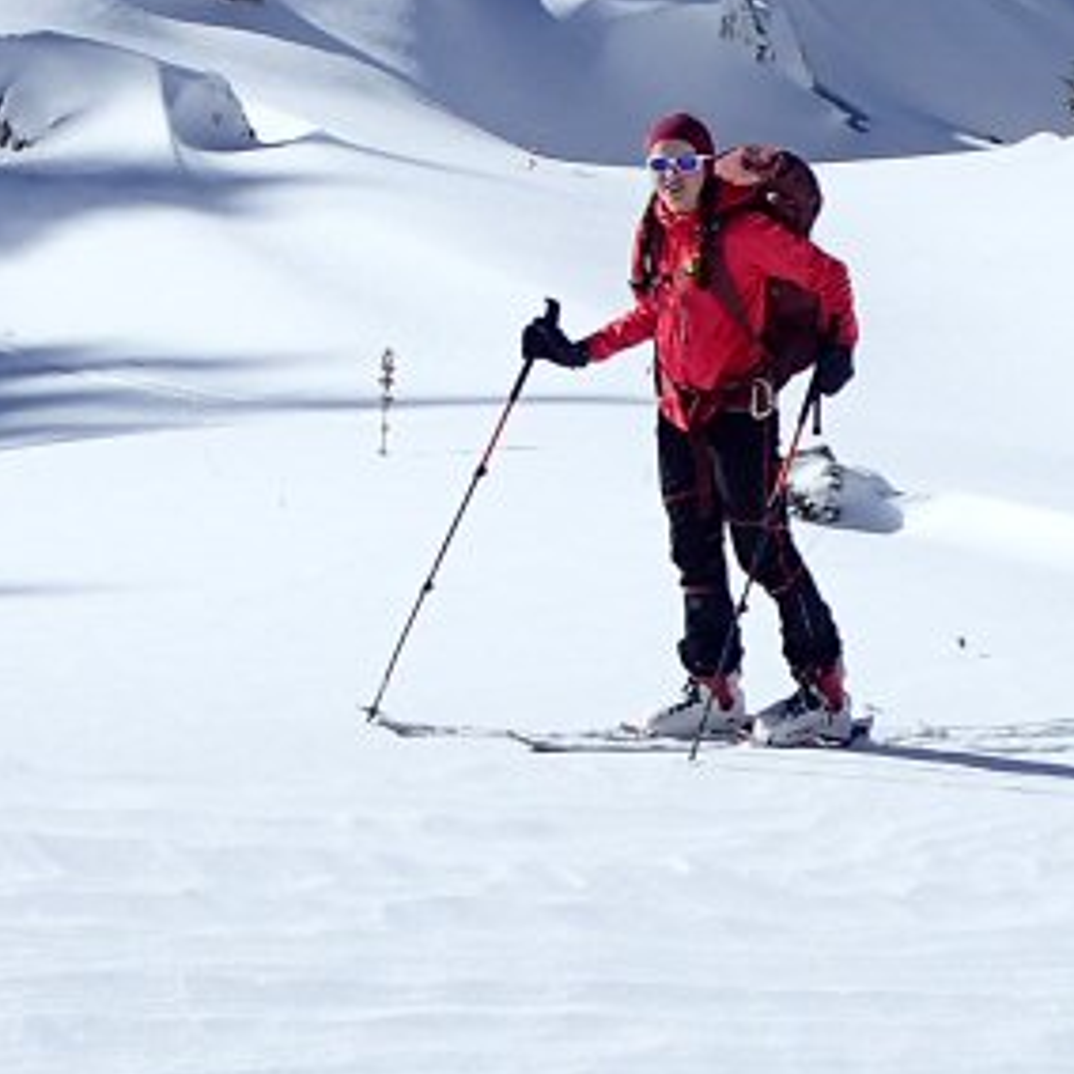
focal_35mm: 133
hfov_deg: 13.1
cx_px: 244
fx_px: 4669
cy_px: -144
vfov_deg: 12.9
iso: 100
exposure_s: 1/250
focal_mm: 5.87
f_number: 9
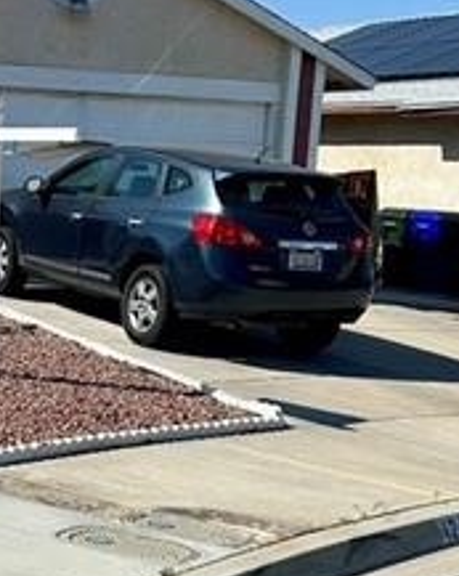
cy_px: 356
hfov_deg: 16.0
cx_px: -178
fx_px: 1532
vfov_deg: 21.3
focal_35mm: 90
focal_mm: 5.7
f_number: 1.5
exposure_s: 1/5882
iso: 50
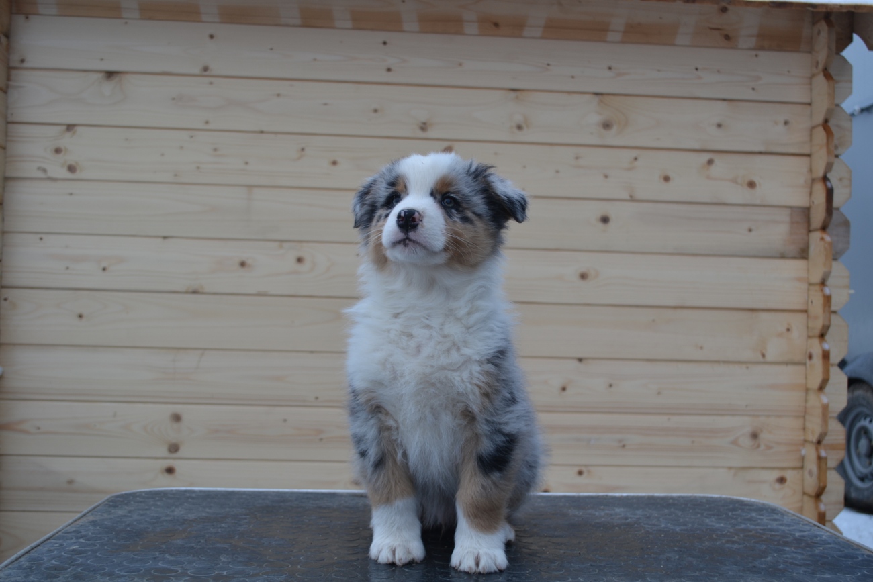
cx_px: 436
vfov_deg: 31.9
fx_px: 1019
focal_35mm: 42
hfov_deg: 46.4
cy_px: 291
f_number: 4.5
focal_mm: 28
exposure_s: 1/40
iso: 100
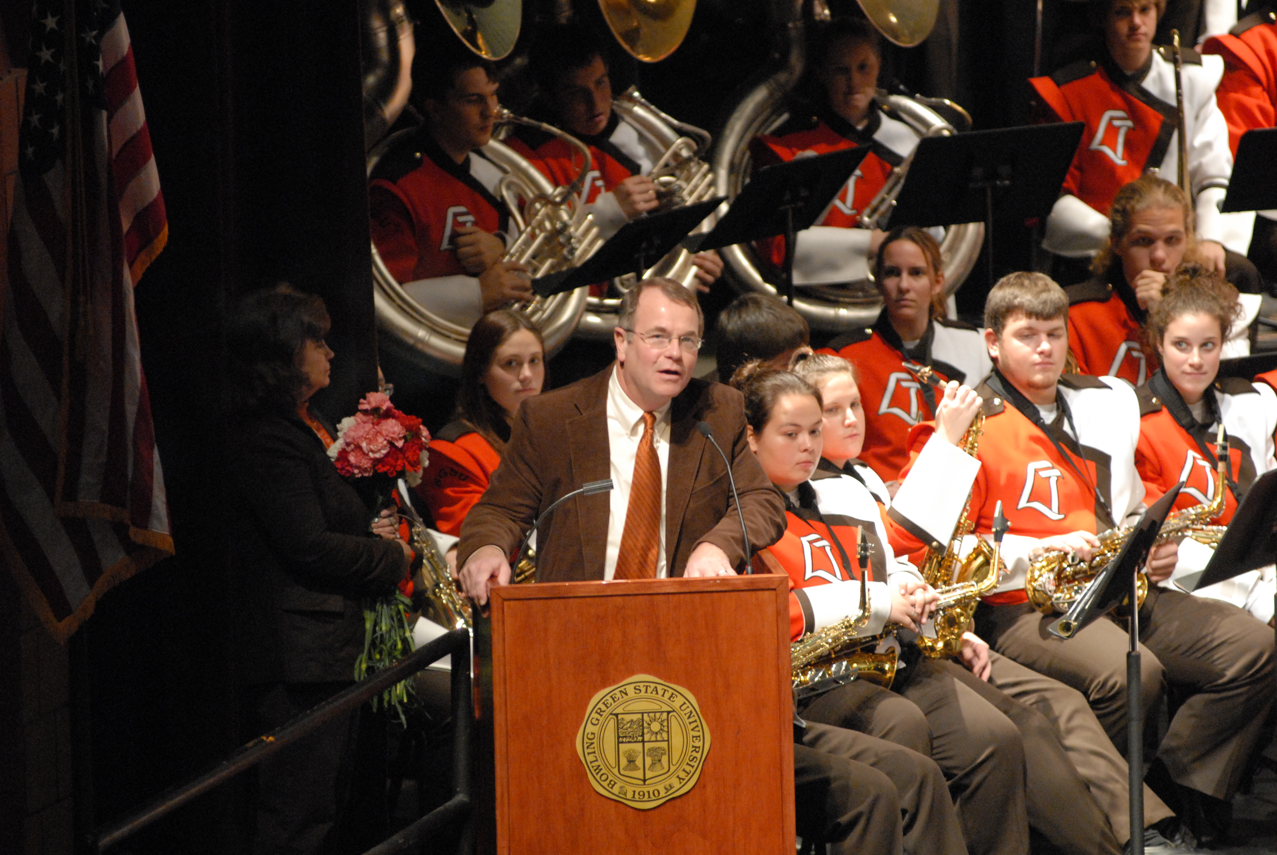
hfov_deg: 6.9
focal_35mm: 300
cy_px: 428
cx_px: 638
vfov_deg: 4.6
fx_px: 10654
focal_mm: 200
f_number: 3.5
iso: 1600
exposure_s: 1/50
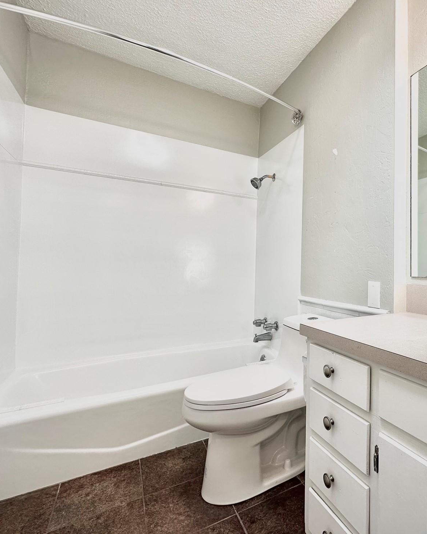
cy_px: 258
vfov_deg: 83.3
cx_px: 328
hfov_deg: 65.8
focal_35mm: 19
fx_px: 300
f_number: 2.2
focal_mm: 2.22
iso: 40
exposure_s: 1/137
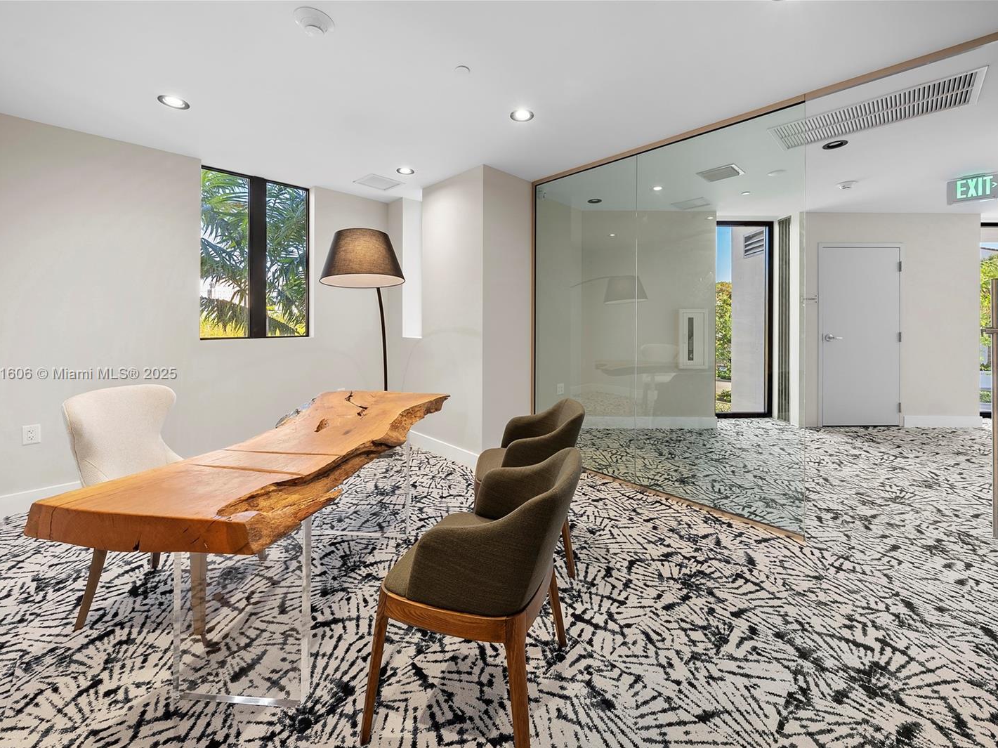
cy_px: 374
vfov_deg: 89.9
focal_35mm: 13
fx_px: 375
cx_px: 513
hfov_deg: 106.2
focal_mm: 12
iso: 250
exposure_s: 1/2
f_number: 8
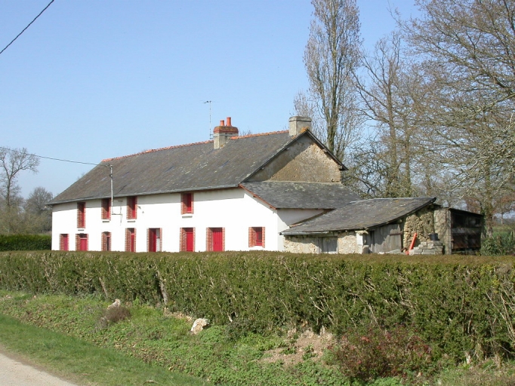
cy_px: 193
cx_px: 258
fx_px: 908
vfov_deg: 24.0
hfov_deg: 31.7
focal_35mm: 61
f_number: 7.1
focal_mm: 12.7
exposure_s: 1/318
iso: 100
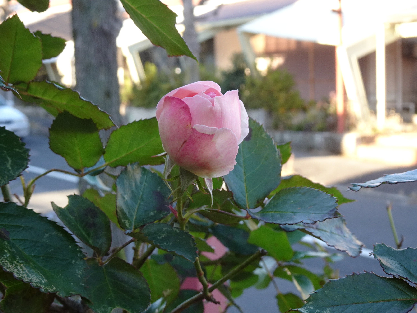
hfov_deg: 29.4
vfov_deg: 22.3
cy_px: 156
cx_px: 208
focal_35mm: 66
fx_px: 795
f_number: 4.5
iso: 160
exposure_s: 1/80
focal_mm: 10.52
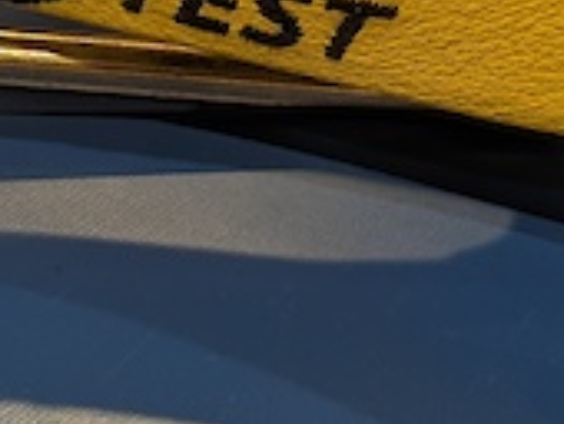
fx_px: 1844
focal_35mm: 113
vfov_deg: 12.8
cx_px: 173
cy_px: -89
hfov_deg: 17.3
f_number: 1.85
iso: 182
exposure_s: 1/24
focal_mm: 6.81
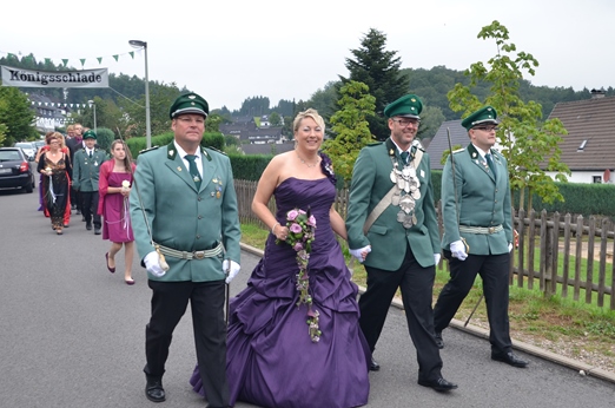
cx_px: 316
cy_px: 226
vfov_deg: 34.4
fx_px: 658
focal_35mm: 39
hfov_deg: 50.1
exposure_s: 1/200
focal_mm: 21
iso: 400
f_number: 7.1
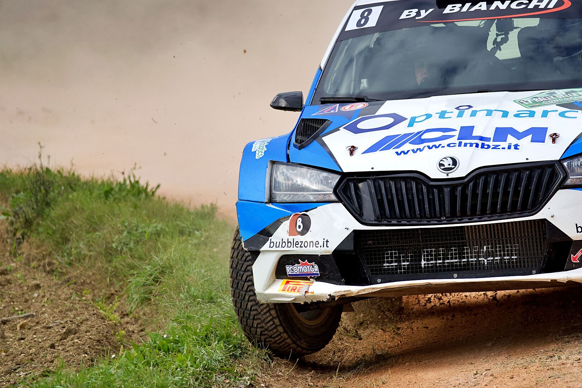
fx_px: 8205
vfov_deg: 2.7
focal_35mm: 507
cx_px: 407
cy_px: 192
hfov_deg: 4.1
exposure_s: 1/3200
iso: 1250
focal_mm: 344.3
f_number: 6.3
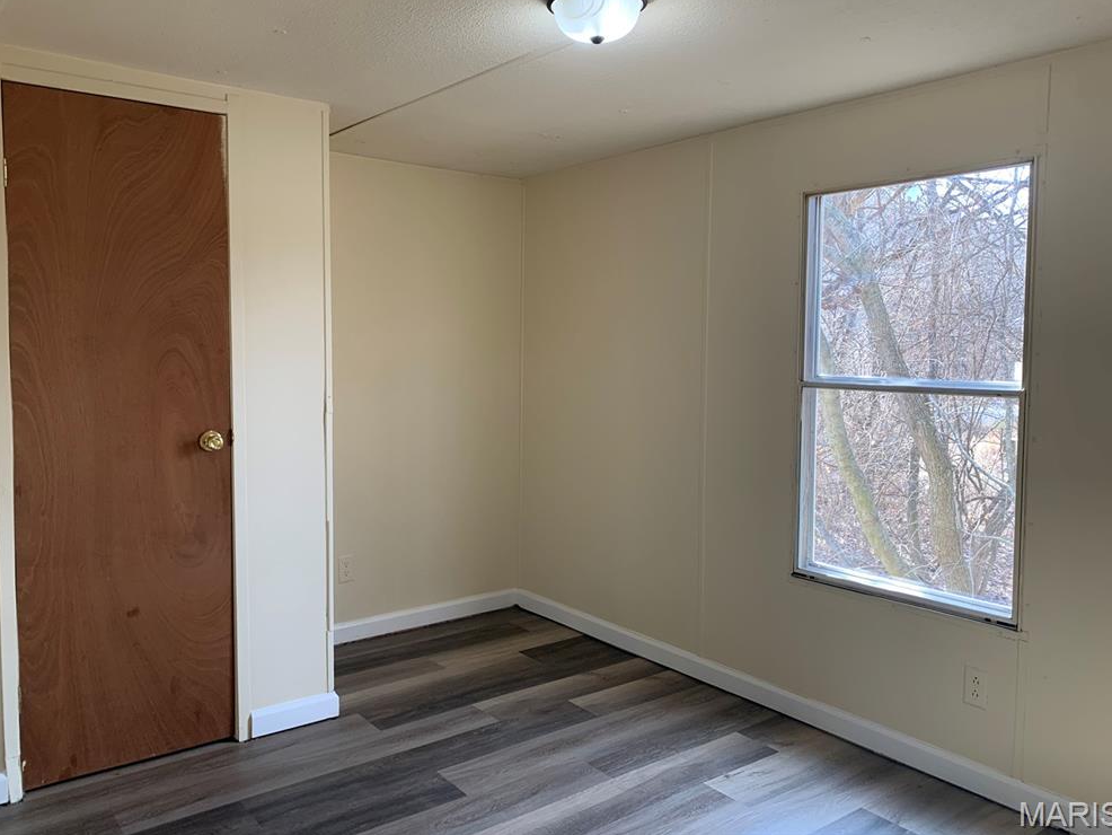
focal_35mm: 27
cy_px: 405
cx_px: 555
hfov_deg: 65.3
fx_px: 868
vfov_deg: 51.4
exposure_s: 1/60
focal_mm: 4.25
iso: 50
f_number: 1.8
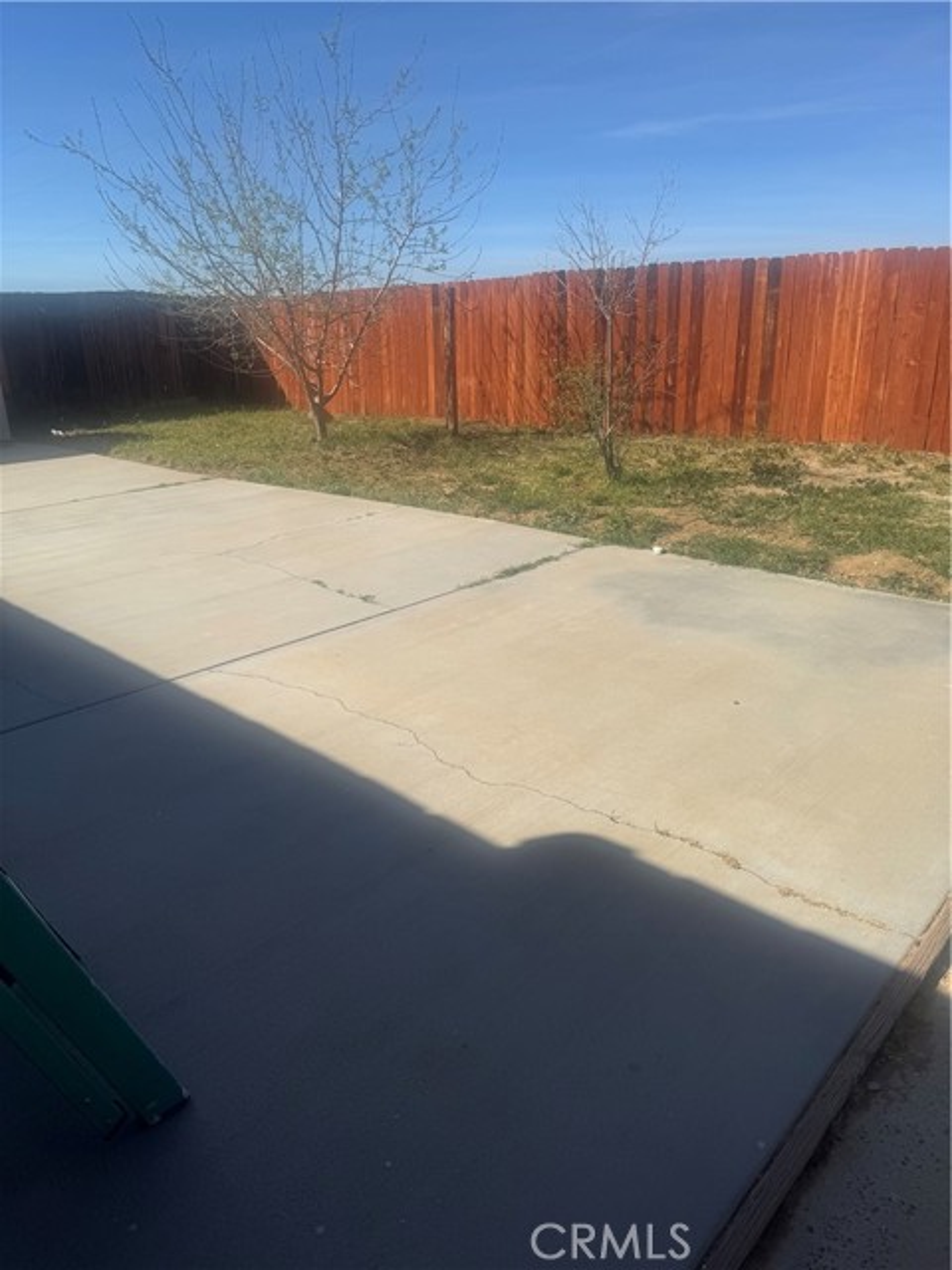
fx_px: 880
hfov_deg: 56.8
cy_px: 635
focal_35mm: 24
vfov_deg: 71.6
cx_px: 476
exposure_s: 1/5348
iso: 80
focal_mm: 6.76
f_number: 1.78
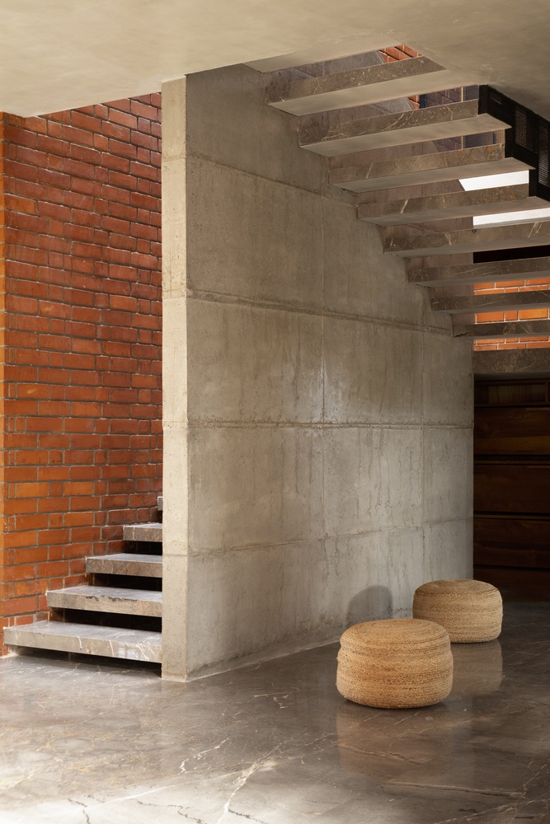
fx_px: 1122
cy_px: 412
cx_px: 275
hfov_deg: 27.5
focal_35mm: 49
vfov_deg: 40.3
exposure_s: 1/1.25
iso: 500
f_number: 8
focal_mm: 49
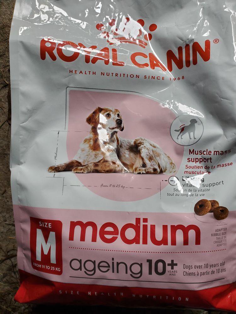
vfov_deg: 67.3
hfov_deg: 53.1
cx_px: 118
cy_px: 157
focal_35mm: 26
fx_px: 236
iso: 250
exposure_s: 1/60
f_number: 2.4
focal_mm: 4.3
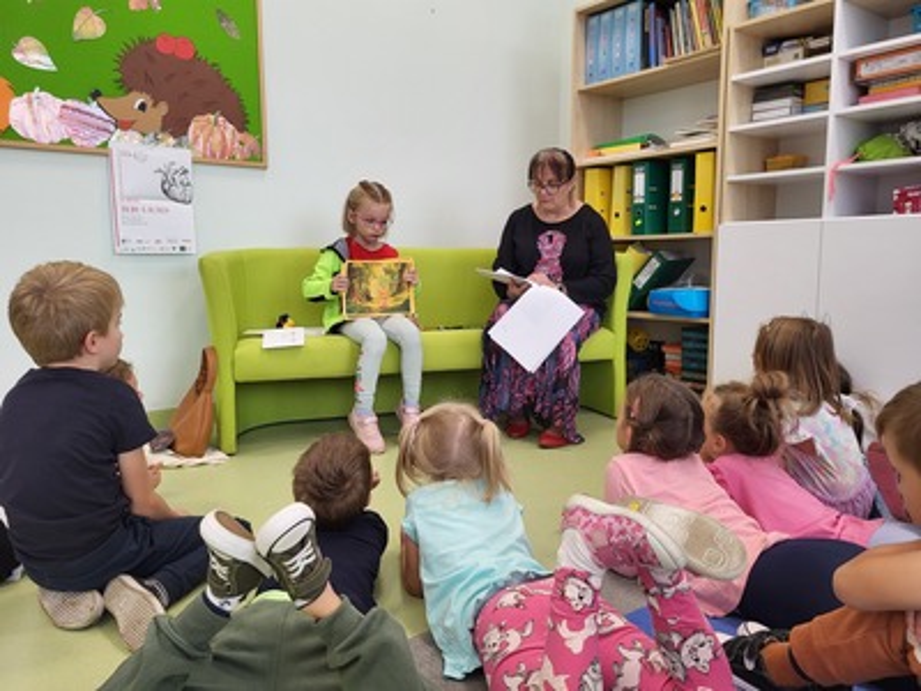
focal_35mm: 26
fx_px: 692
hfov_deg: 67.3
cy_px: 346
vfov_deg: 53.1
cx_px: 460
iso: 64
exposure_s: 1/100
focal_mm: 5.4
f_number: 1.8
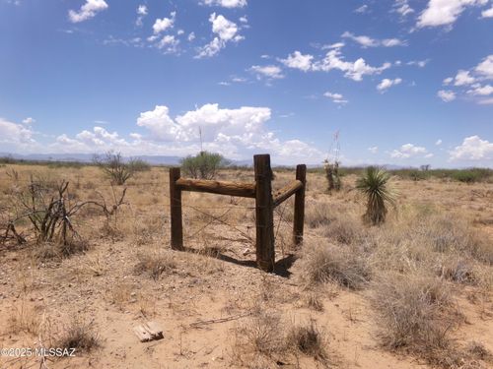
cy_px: 184
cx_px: 246
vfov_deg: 56.8
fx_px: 342
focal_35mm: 24
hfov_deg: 71.6
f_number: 11.07
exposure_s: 1/150
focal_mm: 4.3
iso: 100
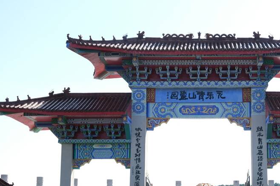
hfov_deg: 28.5
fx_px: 544
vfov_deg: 19.4
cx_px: 208
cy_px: 124
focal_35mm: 70
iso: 200
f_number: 5.6
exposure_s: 1/400
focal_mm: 30.2
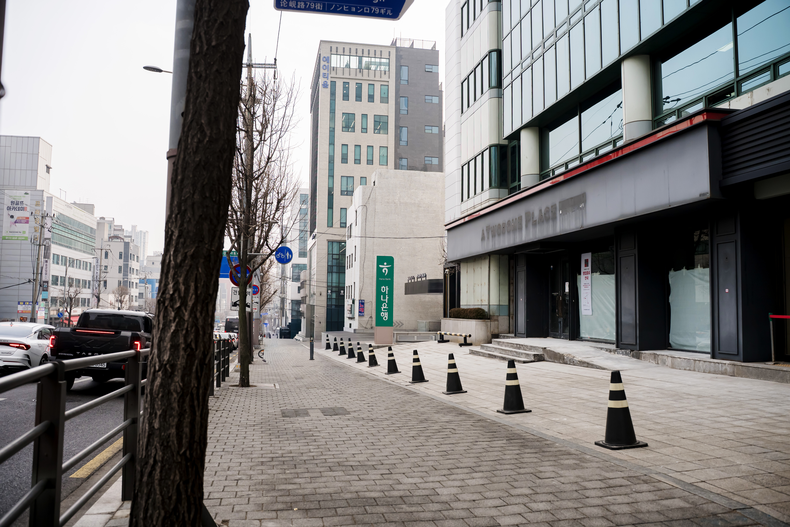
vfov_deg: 46.4
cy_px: 264
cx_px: 395
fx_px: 614
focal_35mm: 28
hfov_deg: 65.5
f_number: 4
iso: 400
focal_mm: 28
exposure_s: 1/1250
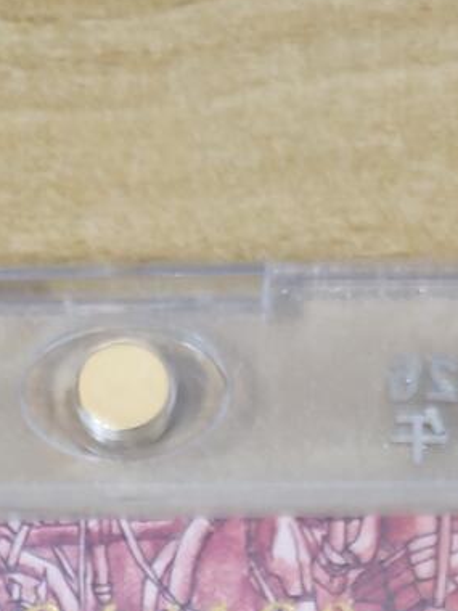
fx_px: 2505
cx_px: 206
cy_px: 1413
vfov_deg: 11.7
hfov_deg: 10.4
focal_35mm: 142
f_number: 2
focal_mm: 6.83
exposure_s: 1/33
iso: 500
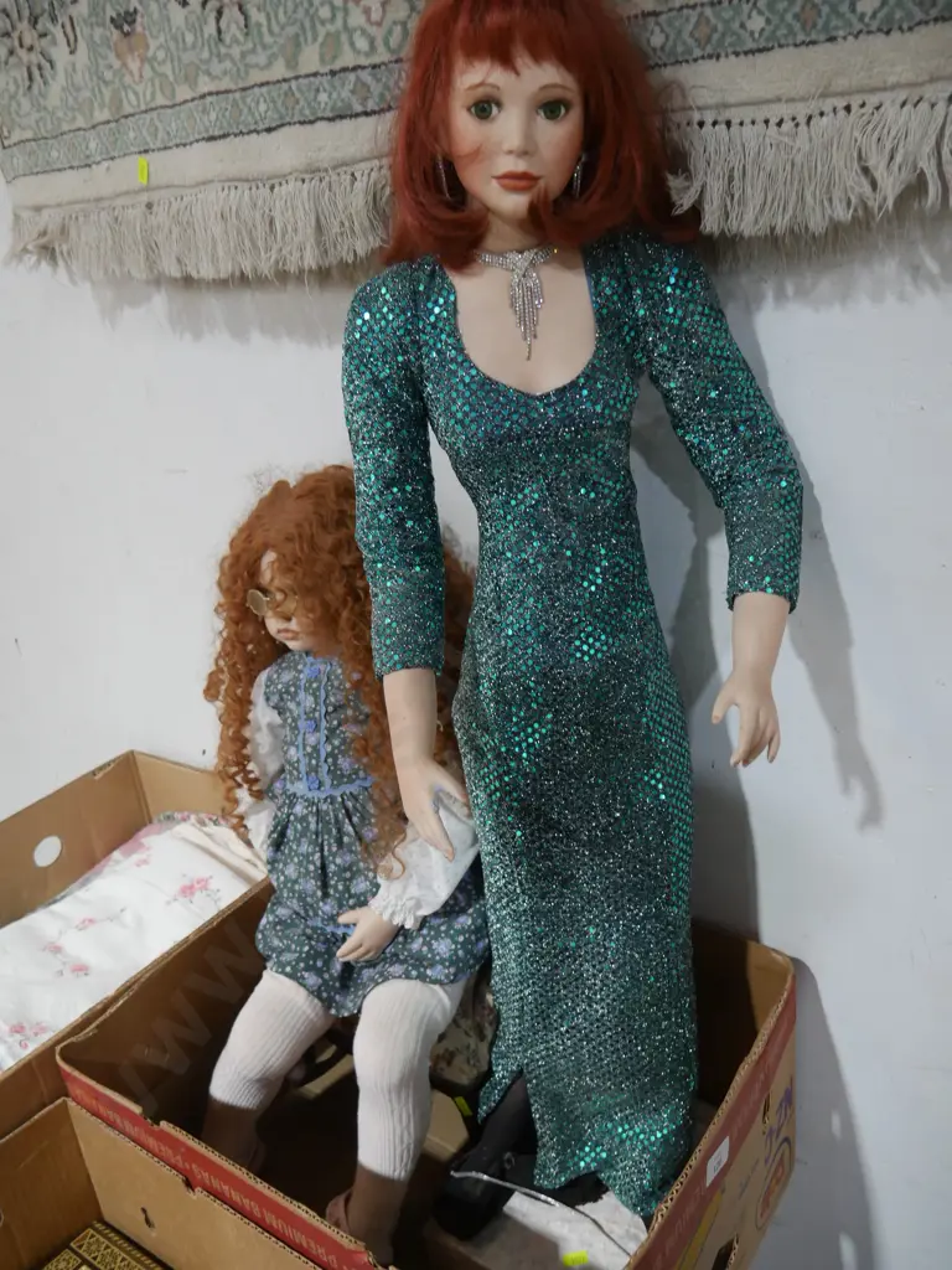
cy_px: 635
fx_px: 1027
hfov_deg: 49.7
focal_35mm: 28
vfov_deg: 63.4
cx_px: 476
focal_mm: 14
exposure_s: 1/60
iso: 800
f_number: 3.5
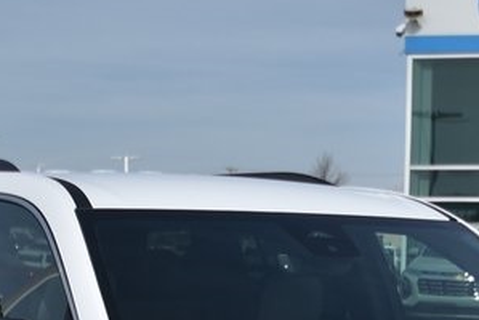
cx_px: 328
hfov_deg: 16.6
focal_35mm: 123
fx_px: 1638
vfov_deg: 10.8
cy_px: 474
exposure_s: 1/1600
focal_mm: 24
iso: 100
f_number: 4.5
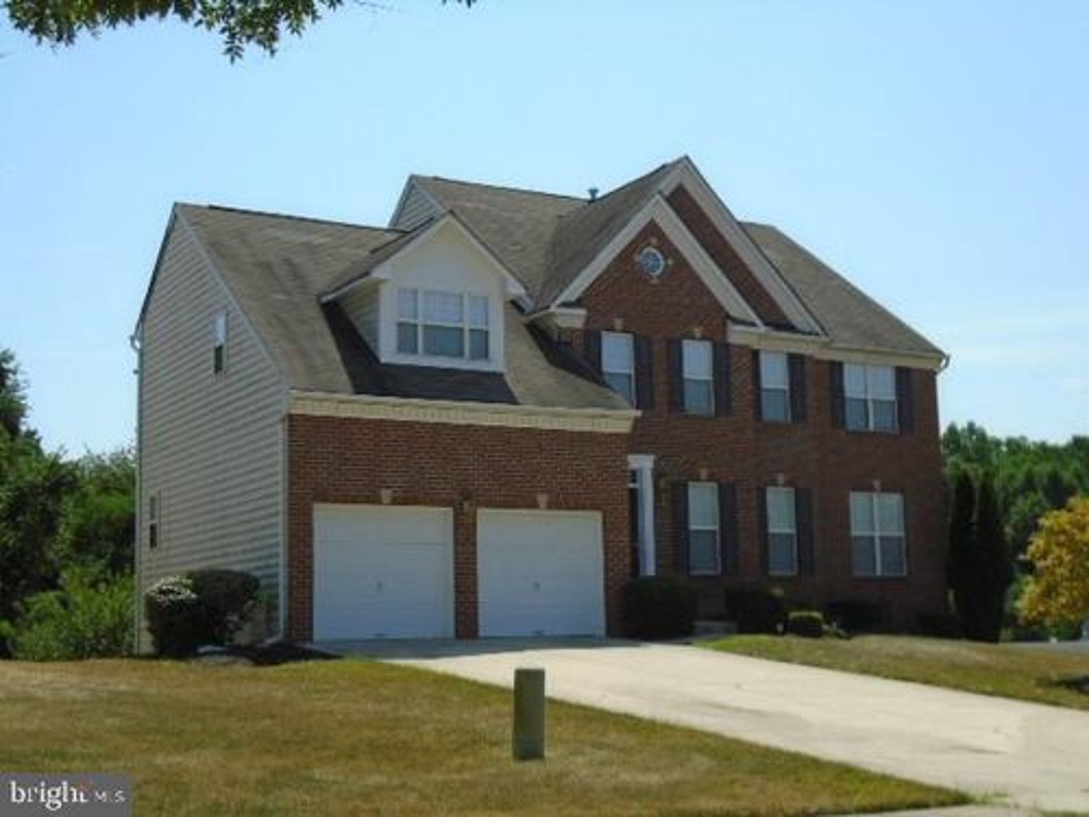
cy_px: 408
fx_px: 1542
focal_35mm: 49
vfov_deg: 29.7
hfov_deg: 38.9
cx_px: 544
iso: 100
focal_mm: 8.7
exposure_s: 1/800
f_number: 4.5
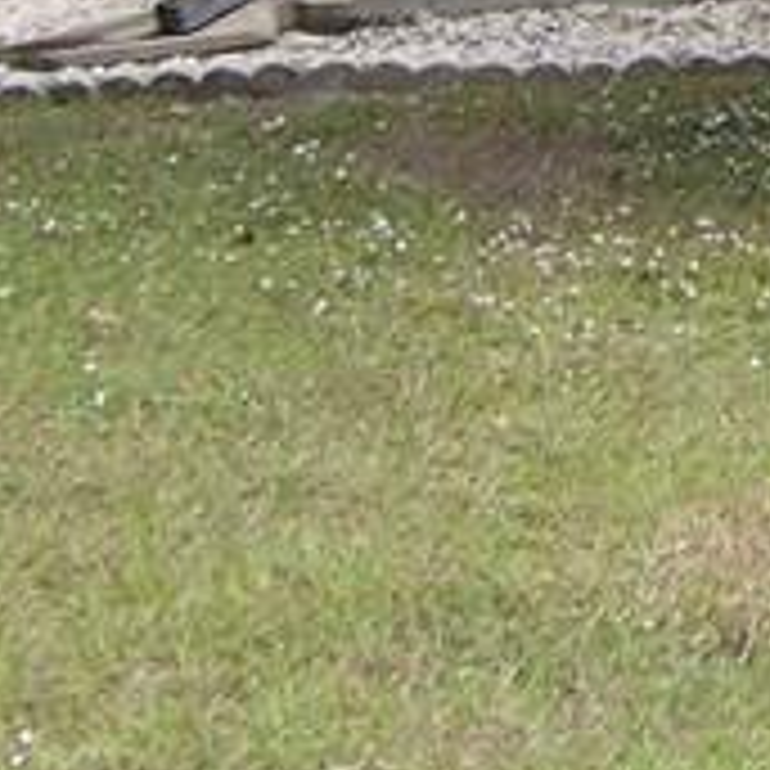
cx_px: 1761
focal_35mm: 190
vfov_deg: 9.0
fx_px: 4782
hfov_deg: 8.5
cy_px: -423
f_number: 2.8
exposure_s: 1/250
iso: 64
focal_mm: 5.85
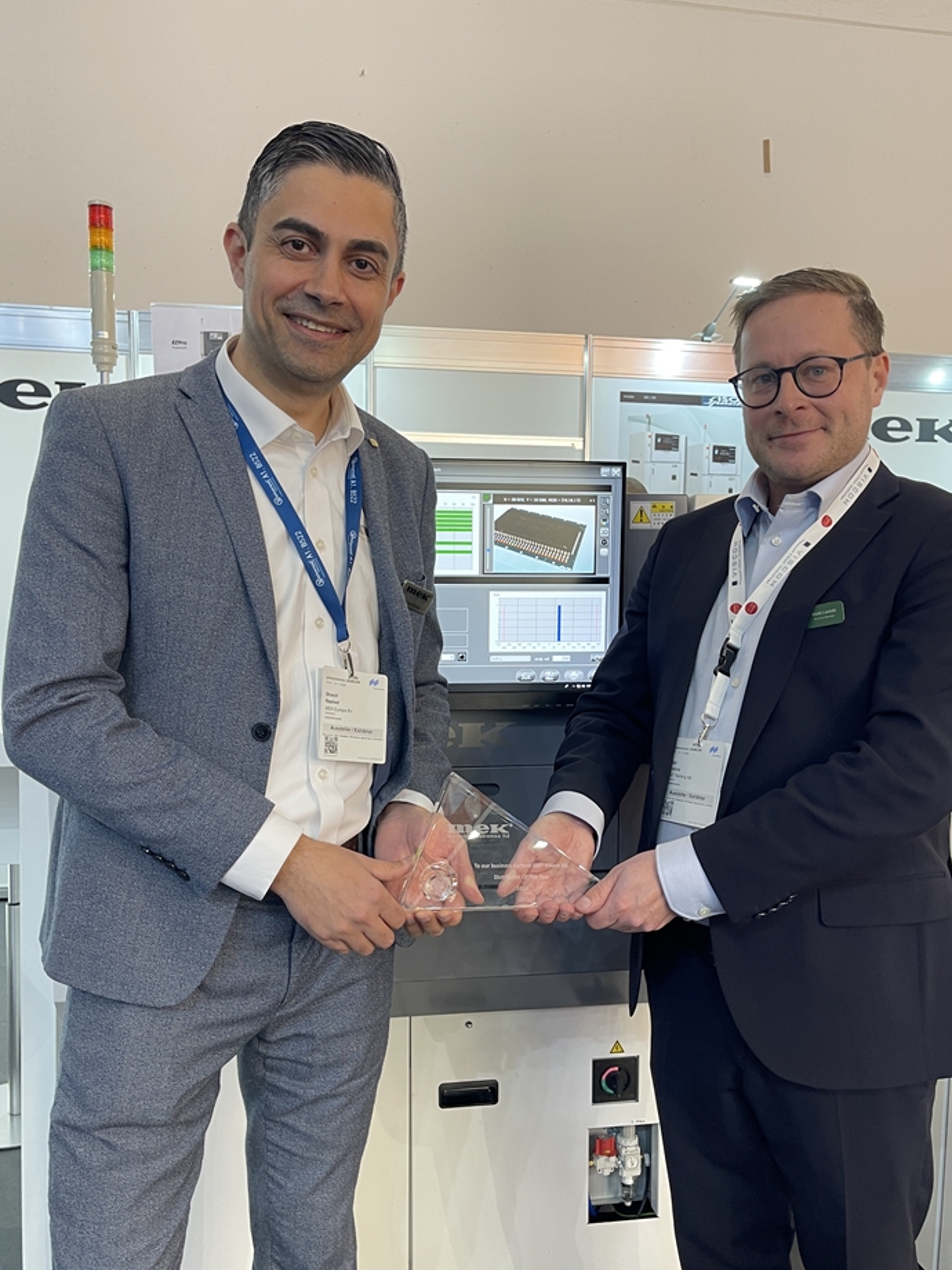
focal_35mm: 29
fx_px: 1063
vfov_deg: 61.6
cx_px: 450
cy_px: 685
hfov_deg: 48.2
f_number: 1.6
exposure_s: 1/50
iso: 100
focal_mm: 5.1
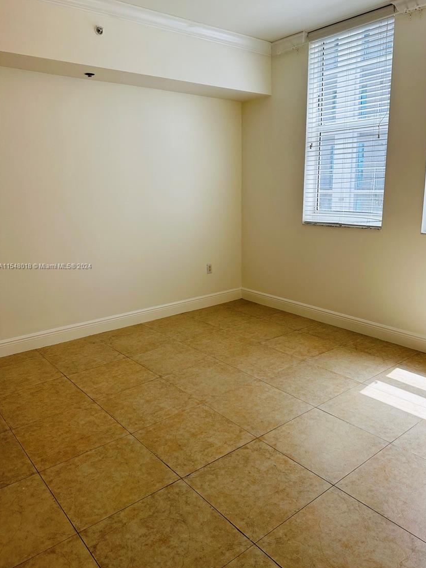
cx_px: 228
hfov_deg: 53.0
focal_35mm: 26
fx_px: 427
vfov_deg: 67.2
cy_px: 267
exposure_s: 1/489
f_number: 1.78
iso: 80
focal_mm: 6.86
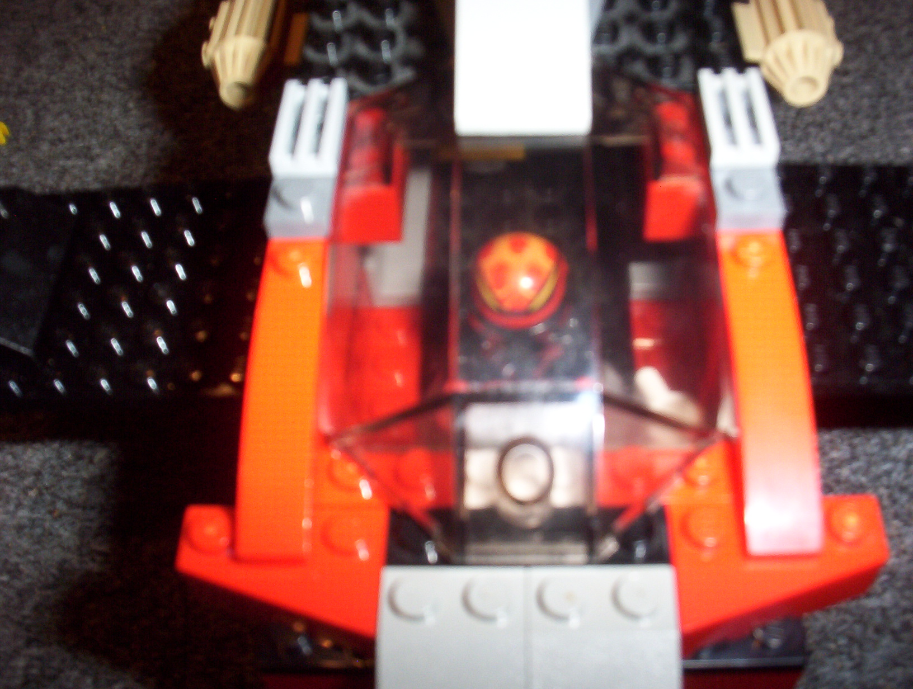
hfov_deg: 47.8
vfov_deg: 37.0
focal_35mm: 39
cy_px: 344
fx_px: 1031
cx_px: 456
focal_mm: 6
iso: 140
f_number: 4.5
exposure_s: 1/30
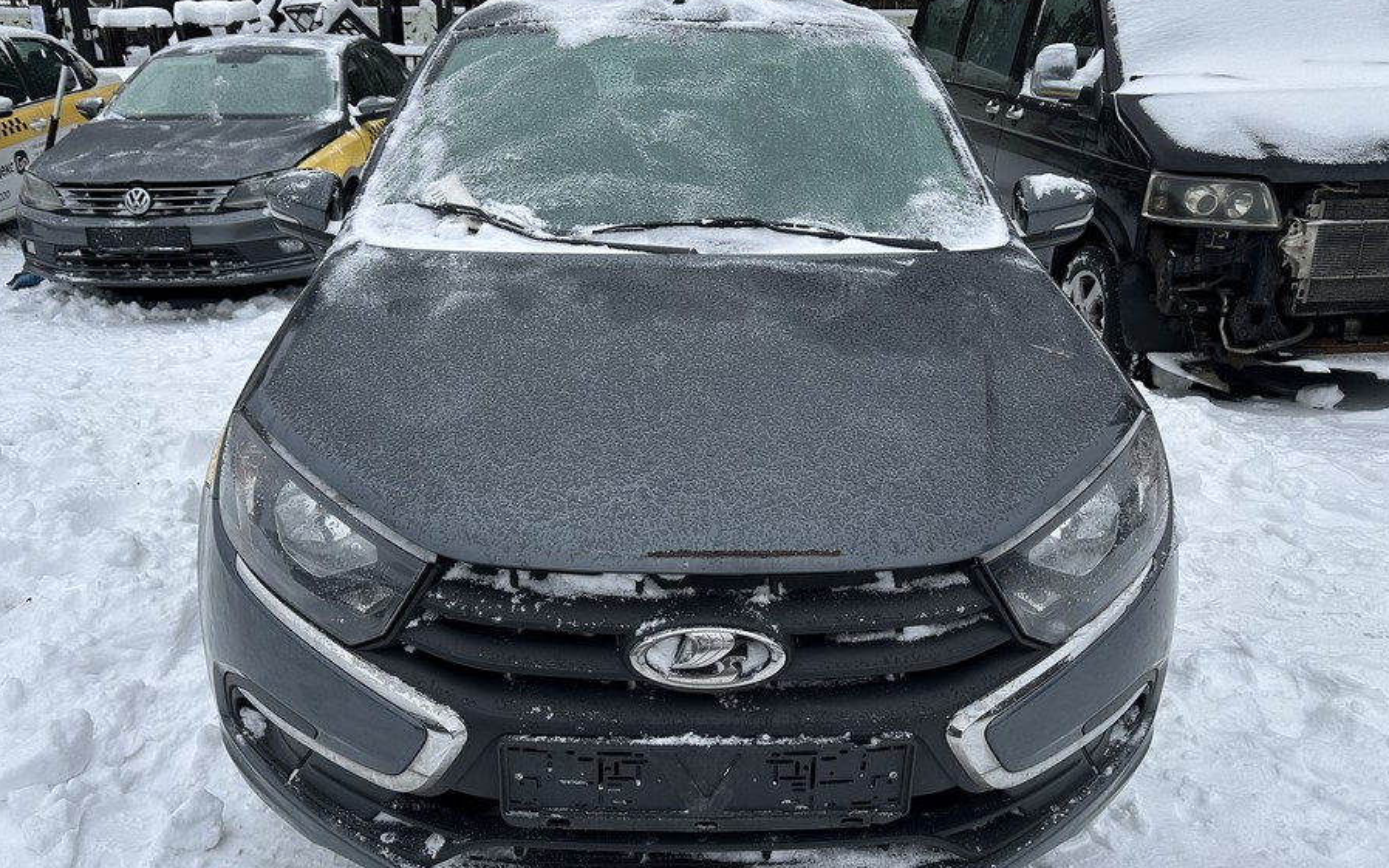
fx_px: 1098
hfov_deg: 64.6
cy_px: 473
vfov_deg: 43.1
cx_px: 664
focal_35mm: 29
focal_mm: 6.86
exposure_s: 1/121
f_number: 1.78
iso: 80
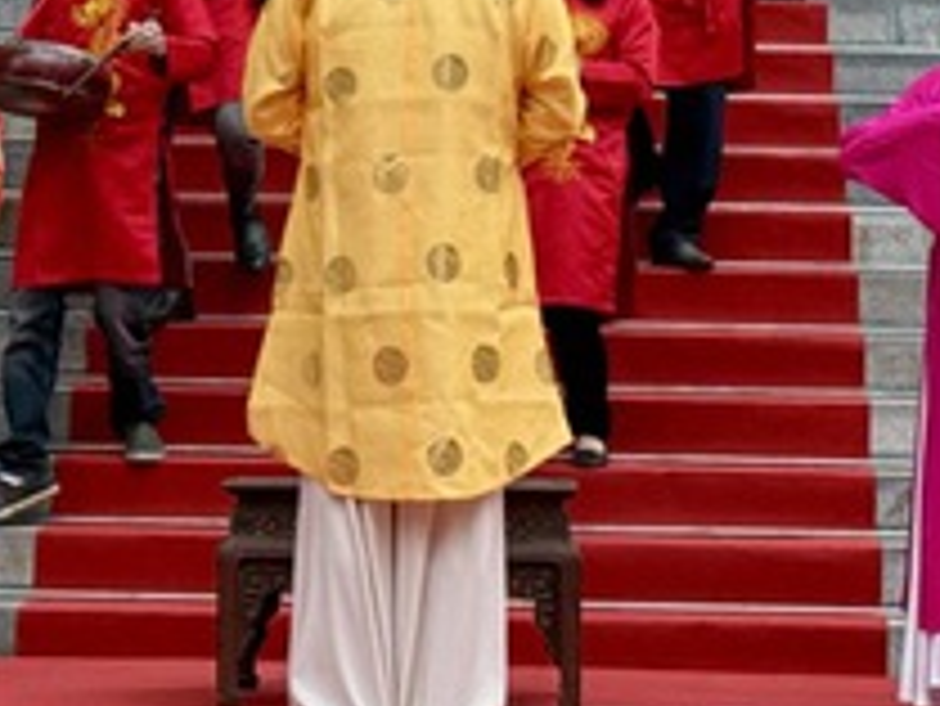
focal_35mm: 170
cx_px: 355
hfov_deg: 11.6
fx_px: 4619
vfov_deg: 8.5
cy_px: -407
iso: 80
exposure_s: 1/100
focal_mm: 6.76
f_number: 1.78
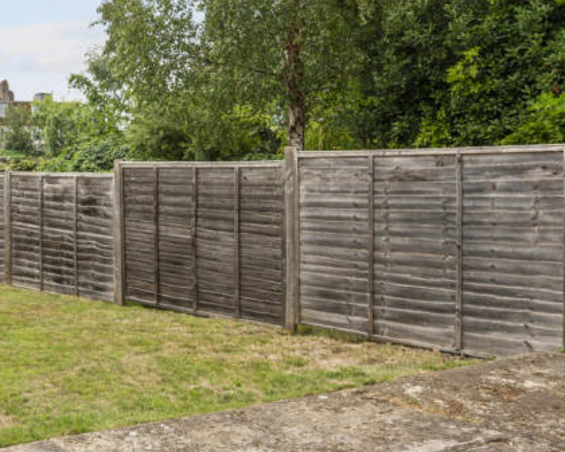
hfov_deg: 43.6
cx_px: -51
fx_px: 535
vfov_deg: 45.0
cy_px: 147
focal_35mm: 32
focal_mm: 14
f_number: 8
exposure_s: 1/250
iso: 200
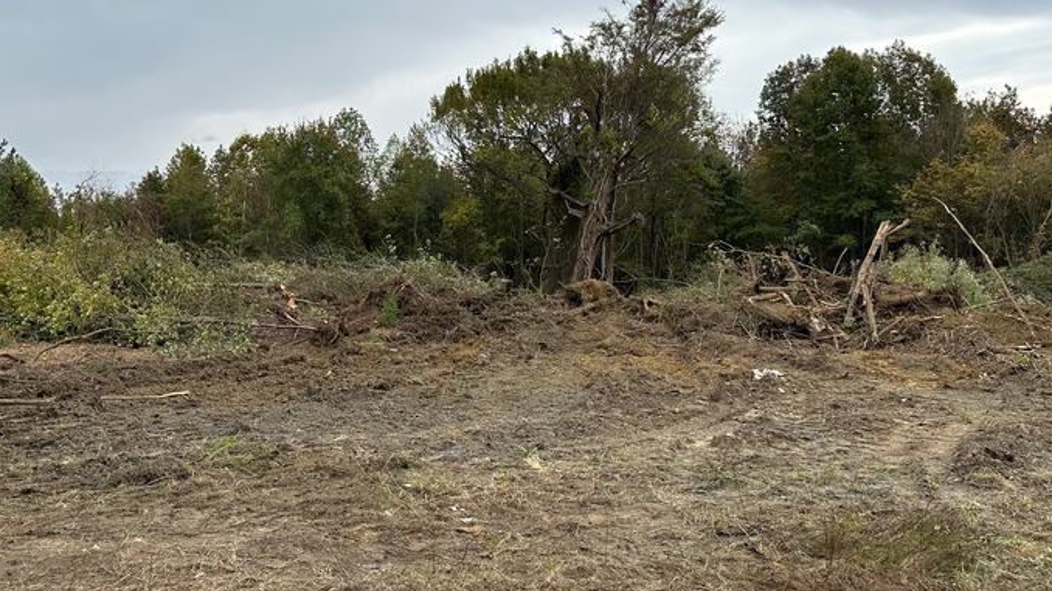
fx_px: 1004
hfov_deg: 54.7
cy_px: 253
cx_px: 395
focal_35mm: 36
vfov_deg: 32.8
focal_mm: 6.86
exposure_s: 1/2110
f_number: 1.78
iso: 80
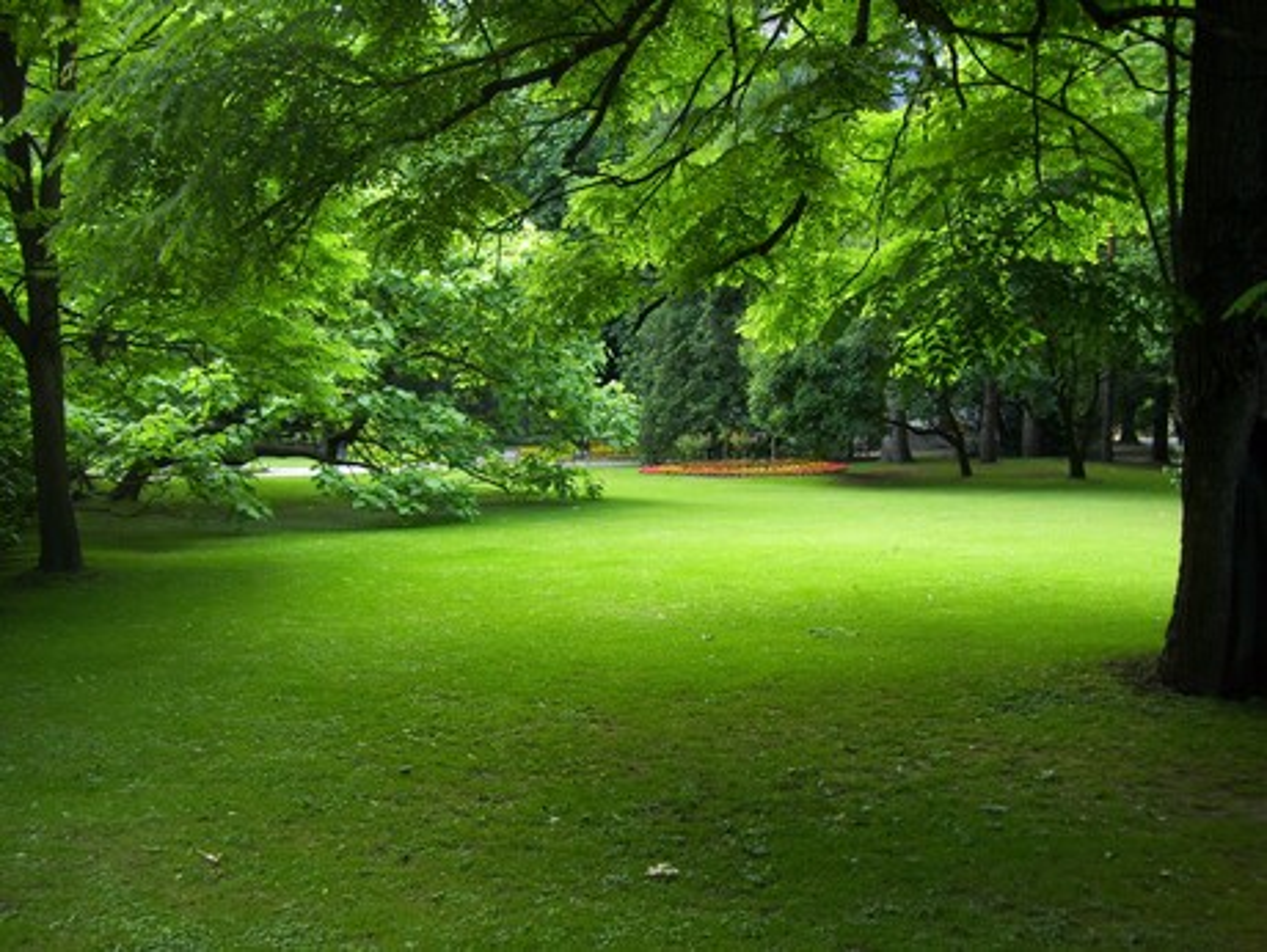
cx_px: 634
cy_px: 476
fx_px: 1319
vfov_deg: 39.7
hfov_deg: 51.3
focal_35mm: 36
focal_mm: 6
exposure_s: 1/30
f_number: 2.7
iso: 100
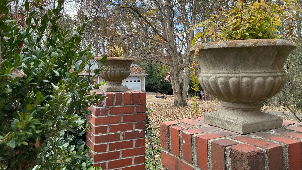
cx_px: 151
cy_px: 63
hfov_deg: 61.0
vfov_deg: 36.4
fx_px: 256
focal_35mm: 32
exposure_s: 1/277
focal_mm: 3
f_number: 1.8
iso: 16
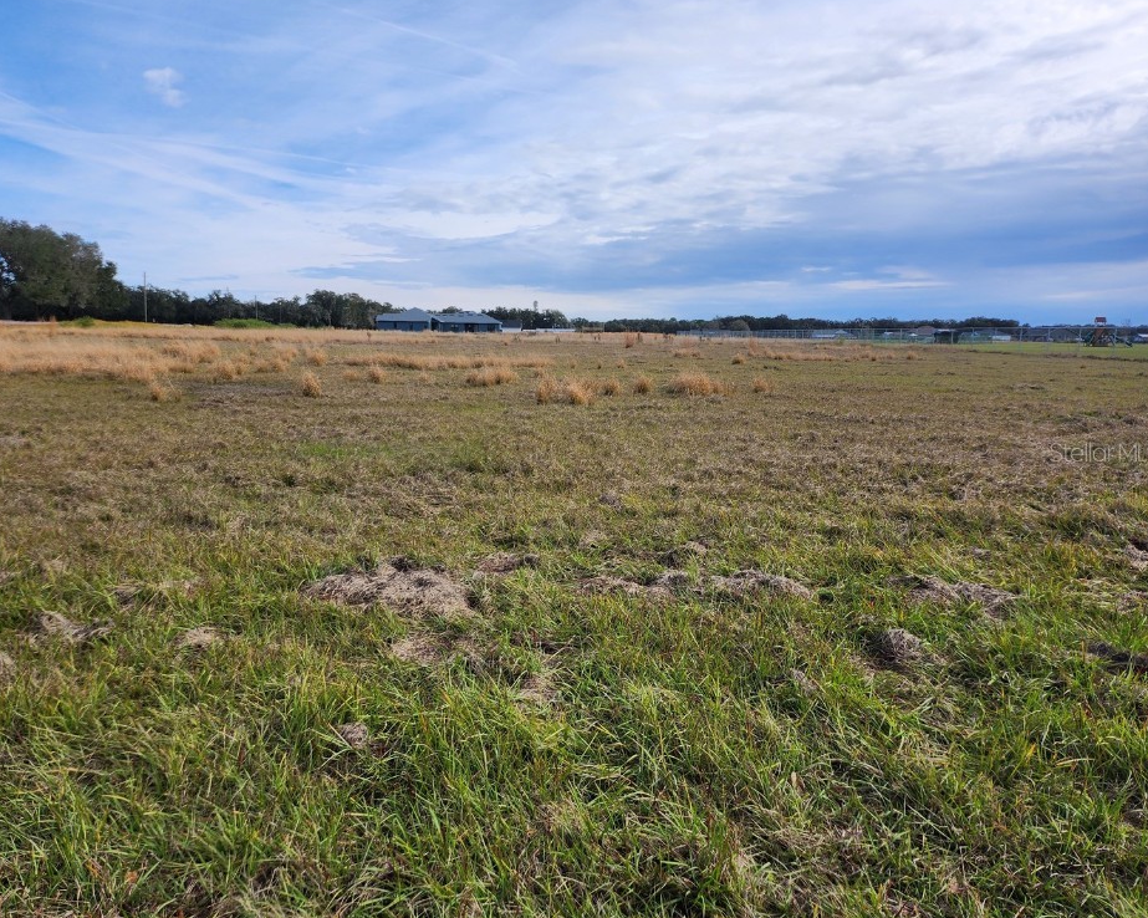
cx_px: 530
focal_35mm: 26
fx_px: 883
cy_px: 452
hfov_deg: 65.9
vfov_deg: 54.9
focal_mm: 5
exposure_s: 1/2835
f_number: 1.8
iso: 50
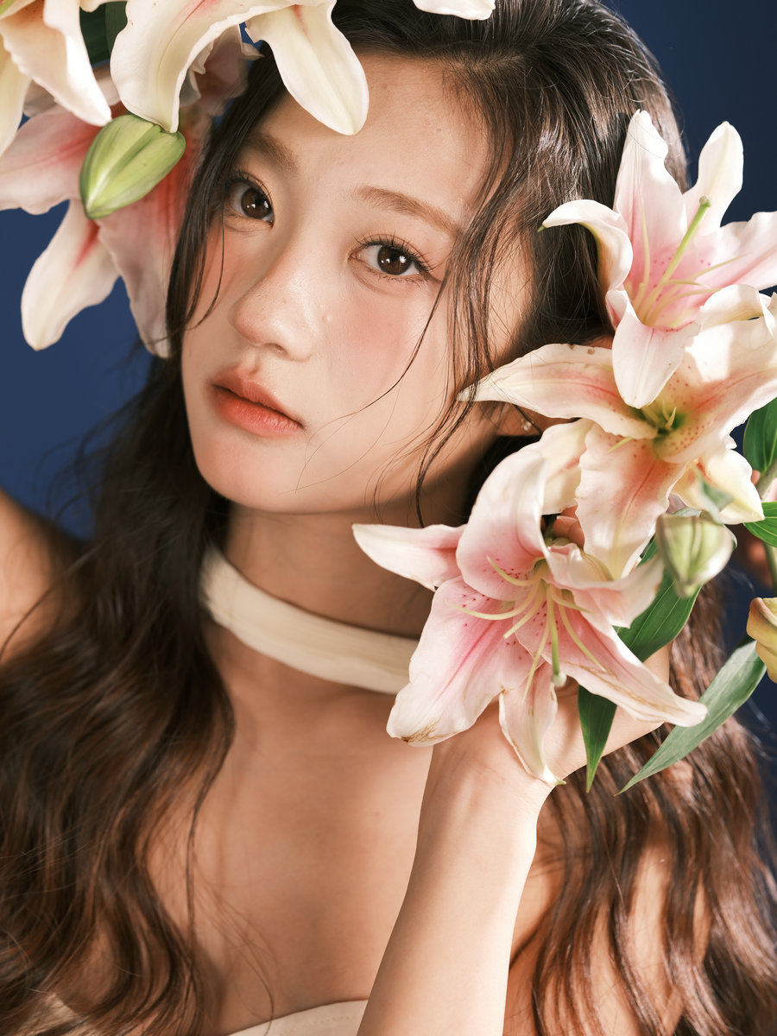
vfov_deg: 30.7
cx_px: 388
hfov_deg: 23.3
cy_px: 518
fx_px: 1885
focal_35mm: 63
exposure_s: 1/125
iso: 500
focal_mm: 80
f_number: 4.5
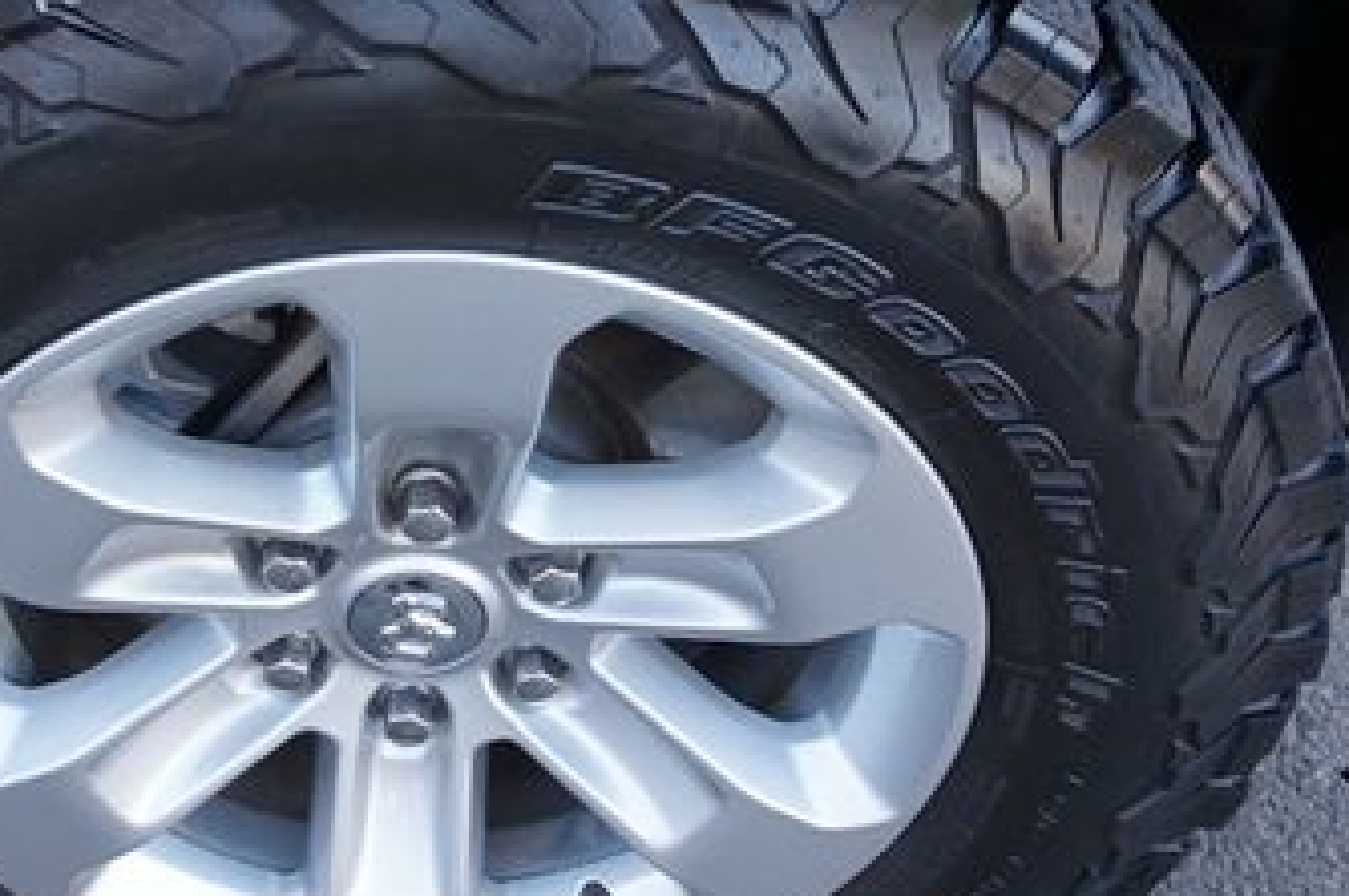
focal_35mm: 46
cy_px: 391
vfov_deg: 29.2
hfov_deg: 41.7
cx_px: 359
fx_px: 1722
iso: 500
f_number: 4
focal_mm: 16
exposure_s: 1/160
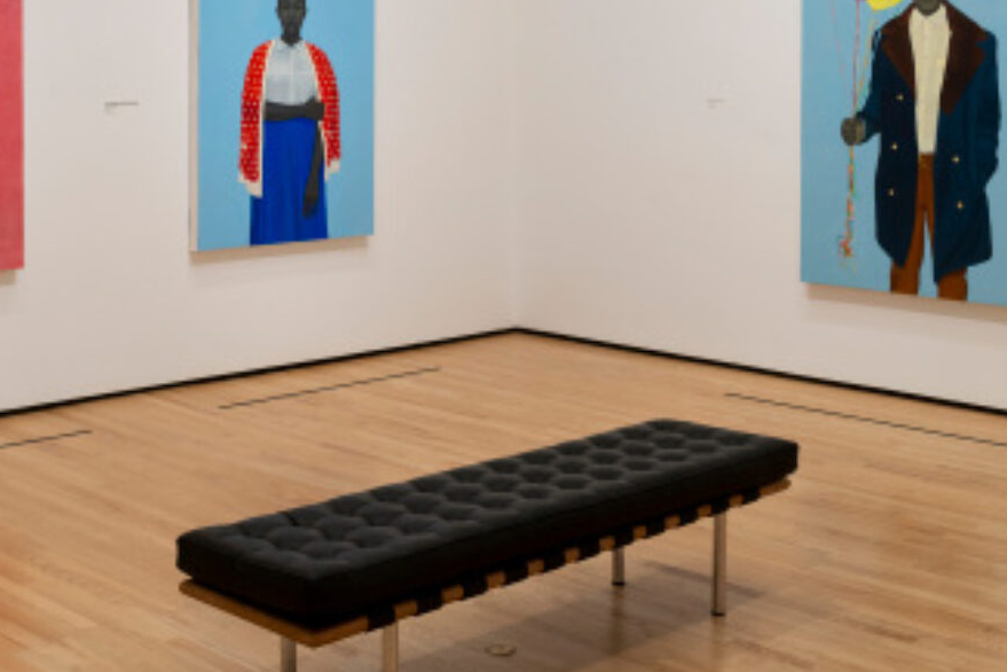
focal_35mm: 59
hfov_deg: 33.9
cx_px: 510
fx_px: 1650
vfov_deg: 22.5
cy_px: 84
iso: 400
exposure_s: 1/13
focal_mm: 32
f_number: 8
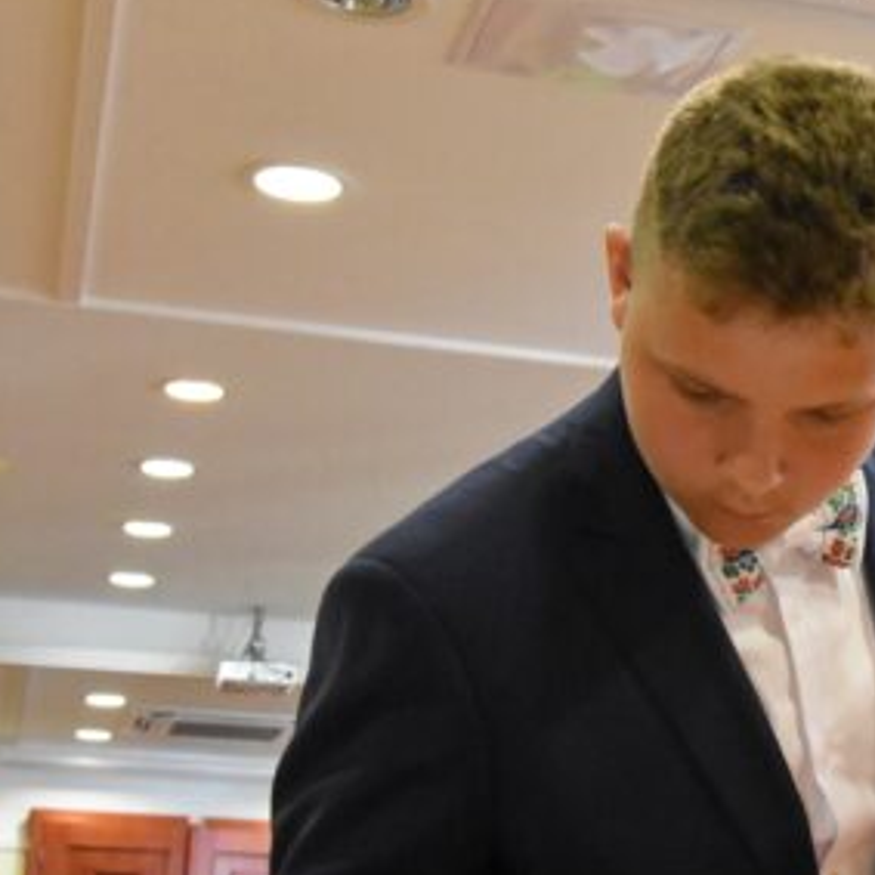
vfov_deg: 21.1
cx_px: 832
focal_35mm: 82
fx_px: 2345
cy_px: 552
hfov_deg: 20.6
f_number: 9
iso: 9000
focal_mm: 26
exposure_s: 1/125
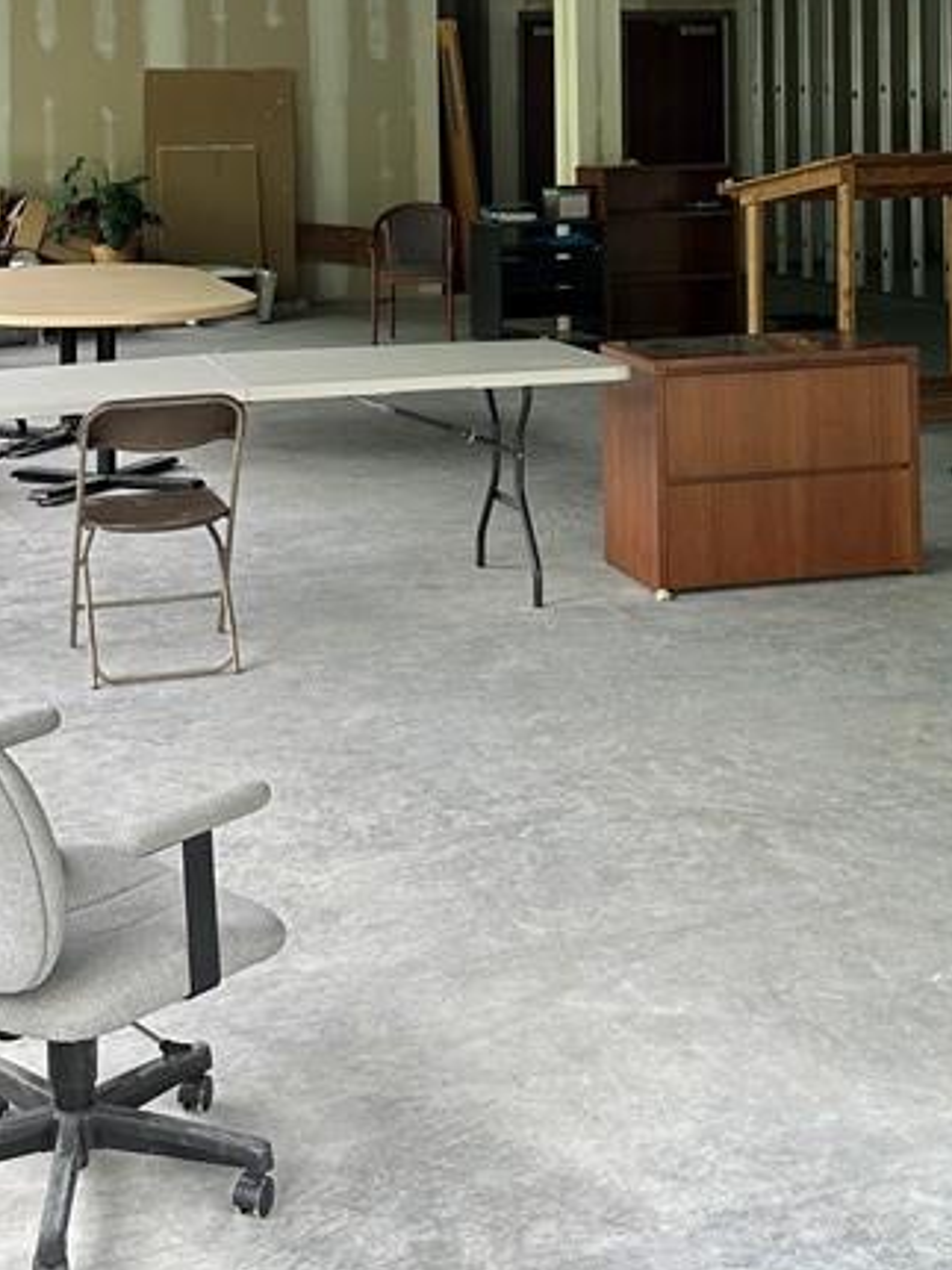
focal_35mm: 57
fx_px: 2091
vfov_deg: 32.0
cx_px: 513
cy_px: 106
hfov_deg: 25.6
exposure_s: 1/121
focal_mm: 6.86
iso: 80
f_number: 1.78
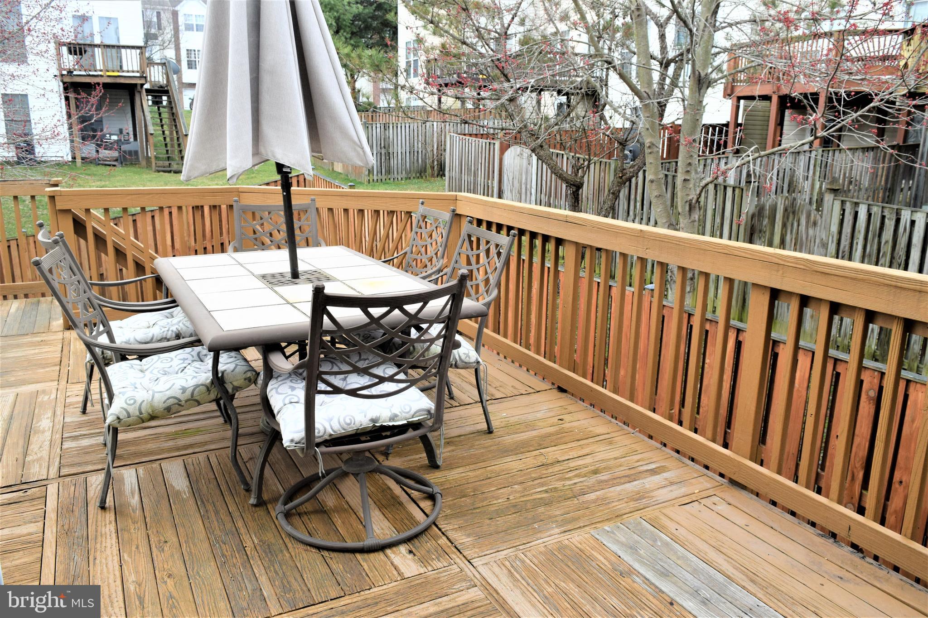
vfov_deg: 47.9
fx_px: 696
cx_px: 464
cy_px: 309
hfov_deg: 67.4
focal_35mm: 27
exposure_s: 1/250
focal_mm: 18
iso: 400
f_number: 8
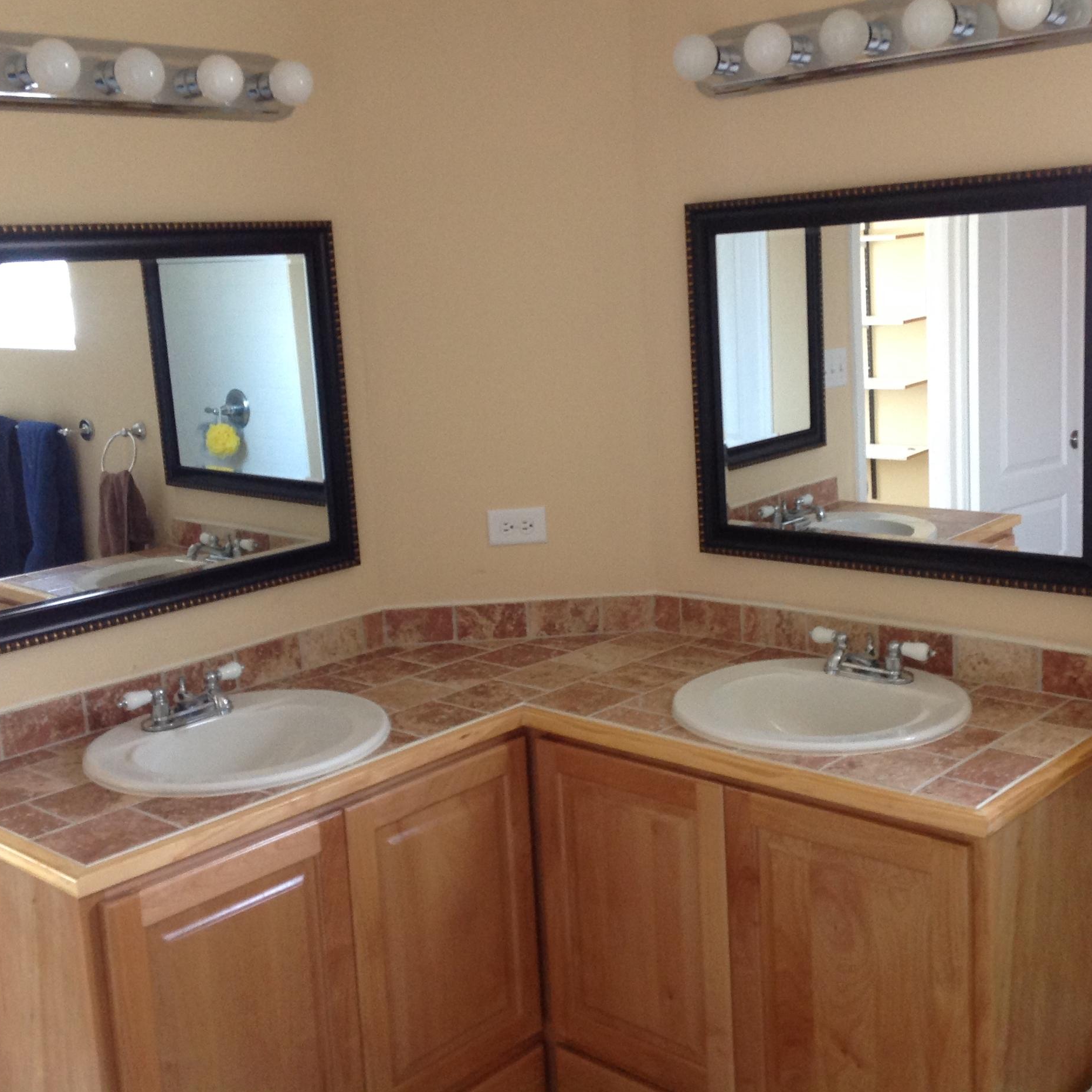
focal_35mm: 43
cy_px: 526
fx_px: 1535
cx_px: 574
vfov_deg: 39.2
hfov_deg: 39.2
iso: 160
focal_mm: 4.28
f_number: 2.4
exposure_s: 1/15
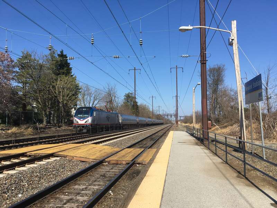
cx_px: 138
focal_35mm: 29
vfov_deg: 48.2
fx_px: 232
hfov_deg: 61.7
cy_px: 104
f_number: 2.2
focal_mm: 4.15
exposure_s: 1/1672
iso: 25
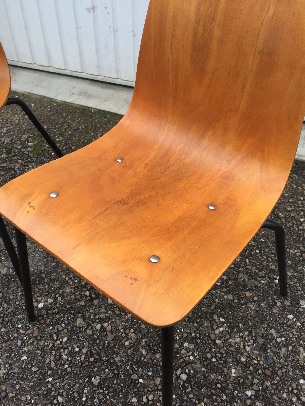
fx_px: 341
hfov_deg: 48.2
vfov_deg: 61.7
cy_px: 203
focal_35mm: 29
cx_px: 152
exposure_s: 1/33
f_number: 2.2
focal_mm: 4.15
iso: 160
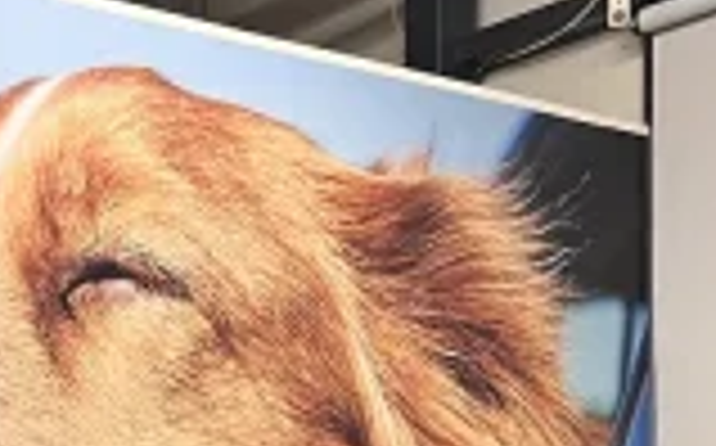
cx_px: 203
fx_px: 2164
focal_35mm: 111
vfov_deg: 10.5
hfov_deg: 18.7
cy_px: 969
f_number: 1.6
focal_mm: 5.1
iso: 125
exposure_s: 1/77
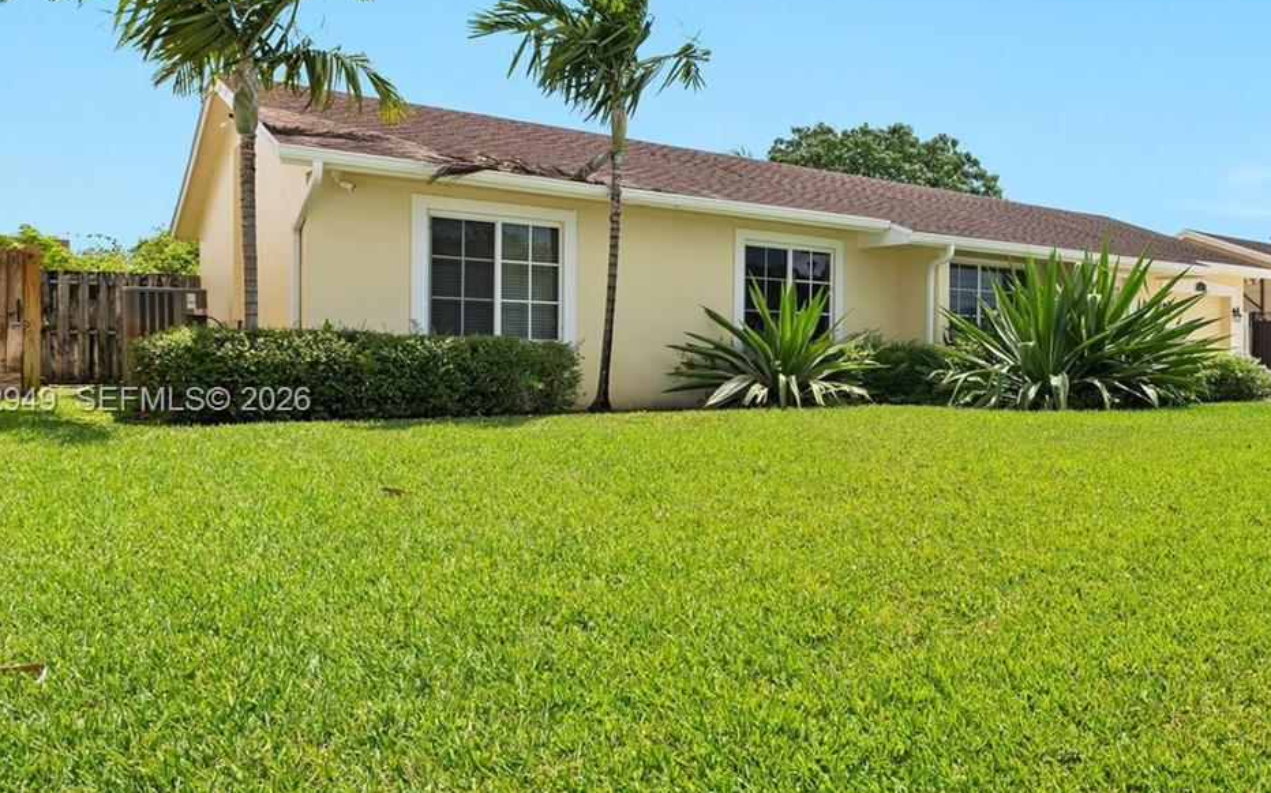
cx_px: 978
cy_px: 403
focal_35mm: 28
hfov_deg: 62.1
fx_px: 970
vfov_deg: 44.5
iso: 200
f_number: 8
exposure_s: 1/500
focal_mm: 16
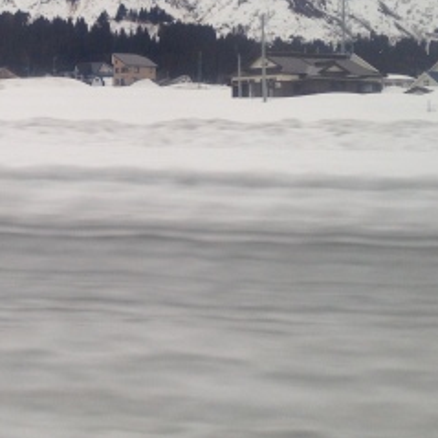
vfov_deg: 27.7
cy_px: 104
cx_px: 88
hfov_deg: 27.6
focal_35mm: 61
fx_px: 873
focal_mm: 4.12
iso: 64
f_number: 2.4
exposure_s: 1/120
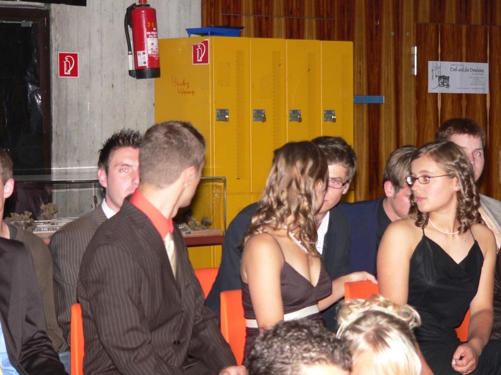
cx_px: 250
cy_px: 188
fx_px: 1983
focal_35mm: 137
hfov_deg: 14.4
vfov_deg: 10.8
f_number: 2.8
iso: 100
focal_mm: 22.8
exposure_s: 1/60
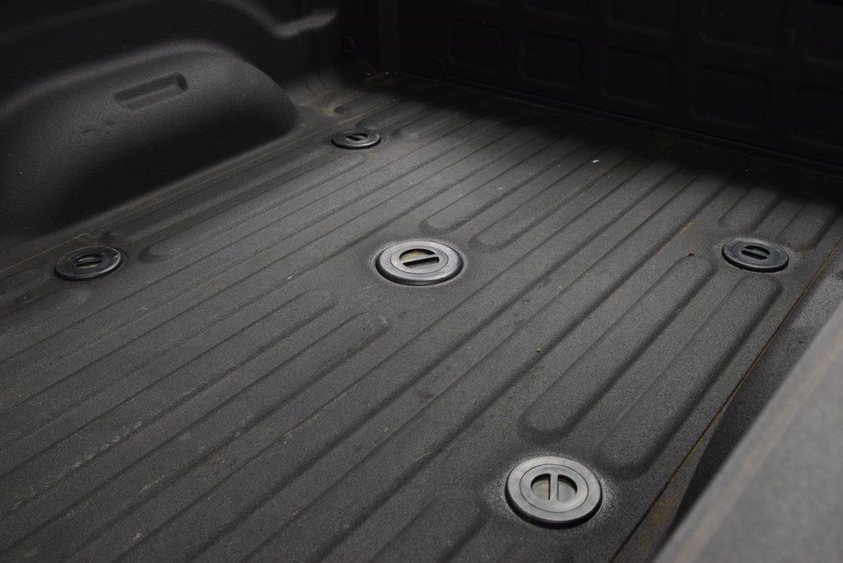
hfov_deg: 53.1
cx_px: 422
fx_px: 843
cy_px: 282
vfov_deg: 36.9
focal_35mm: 36
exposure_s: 1/15
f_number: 6.3
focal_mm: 24
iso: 560
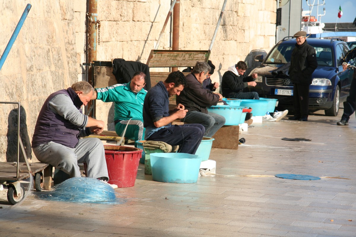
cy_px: 118
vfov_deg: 10.1
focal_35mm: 136
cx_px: 178
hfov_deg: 15.1
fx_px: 1345
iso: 100
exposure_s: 1/200
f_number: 8
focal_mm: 85
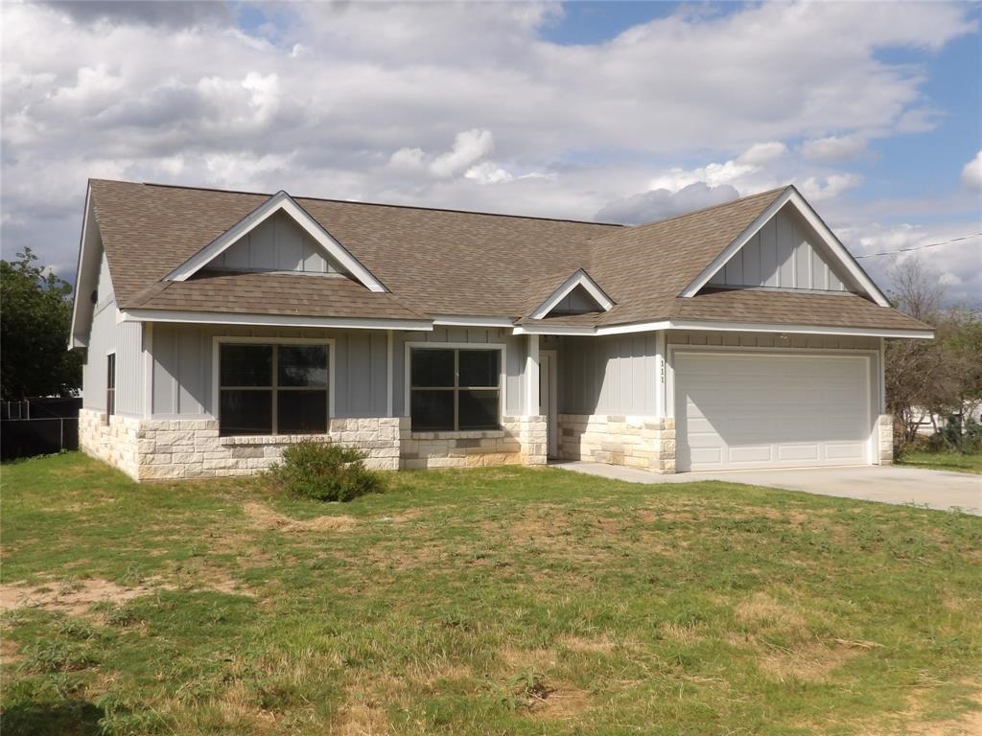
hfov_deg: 55.4
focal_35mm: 33
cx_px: 491
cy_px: 368
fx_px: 936
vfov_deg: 42.9
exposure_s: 1/351
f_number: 7.1
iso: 100
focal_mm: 5.9
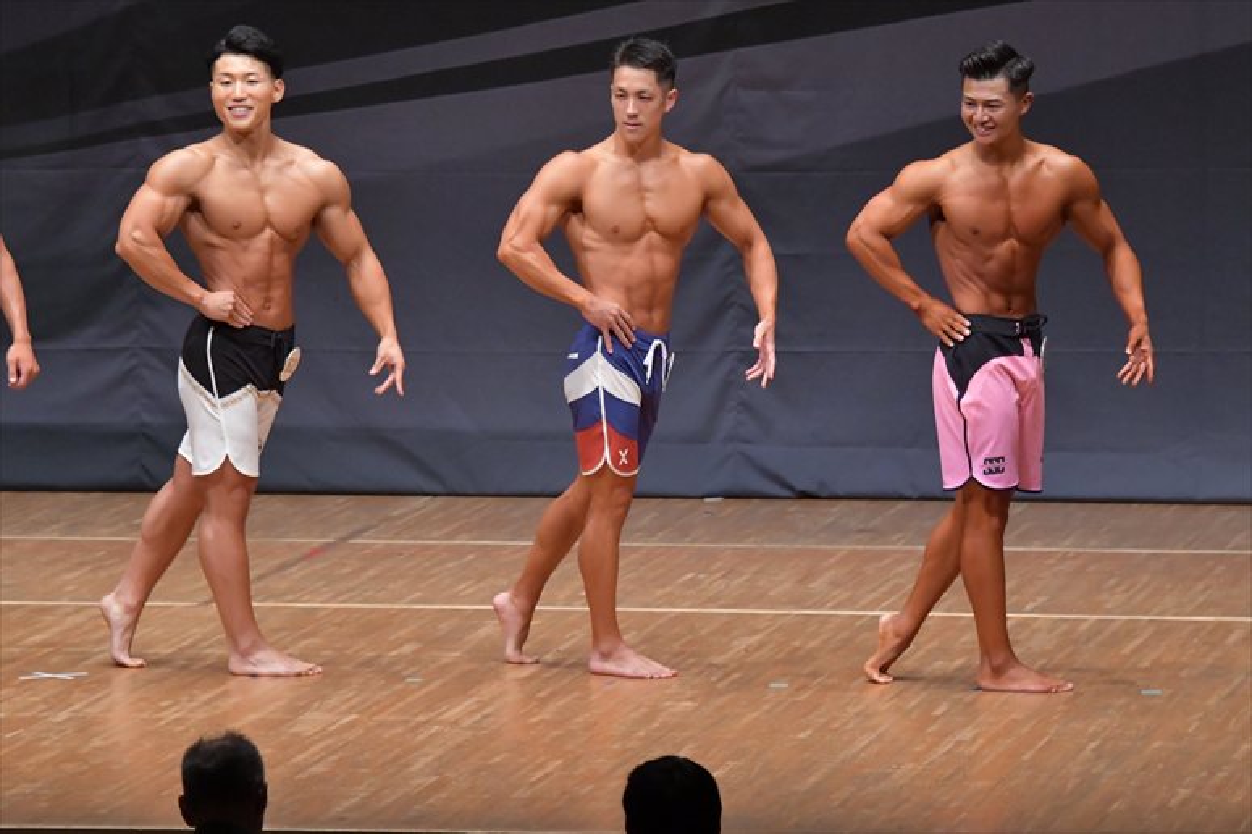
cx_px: 626
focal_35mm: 240
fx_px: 8343
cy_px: 417
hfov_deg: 8.6
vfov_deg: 5.7
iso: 6400
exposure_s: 1/400
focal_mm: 160
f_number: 5.6
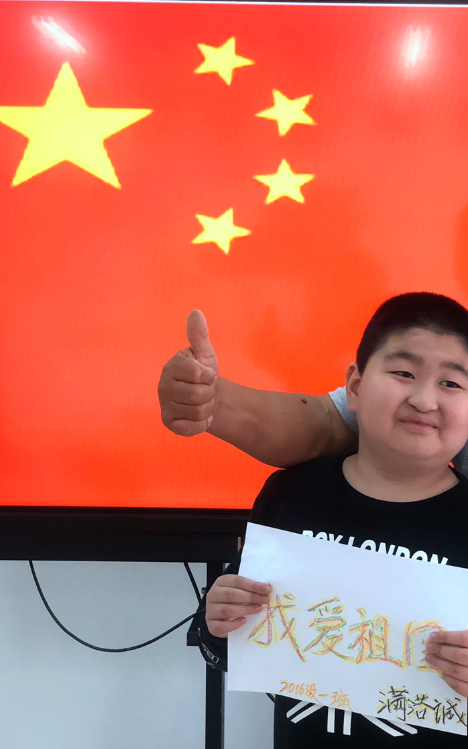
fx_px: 1510
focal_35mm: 74
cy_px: 377
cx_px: 340
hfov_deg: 17.5
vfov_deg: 27.8
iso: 100
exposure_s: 1/50
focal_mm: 6
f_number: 2.4
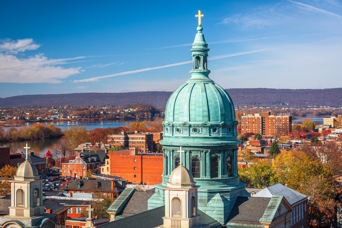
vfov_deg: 19.2
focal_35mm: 71
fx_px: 675
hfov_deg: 28.4
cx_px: 170
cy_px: 109
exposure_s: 1/160
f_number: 8
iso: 90
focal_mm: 66
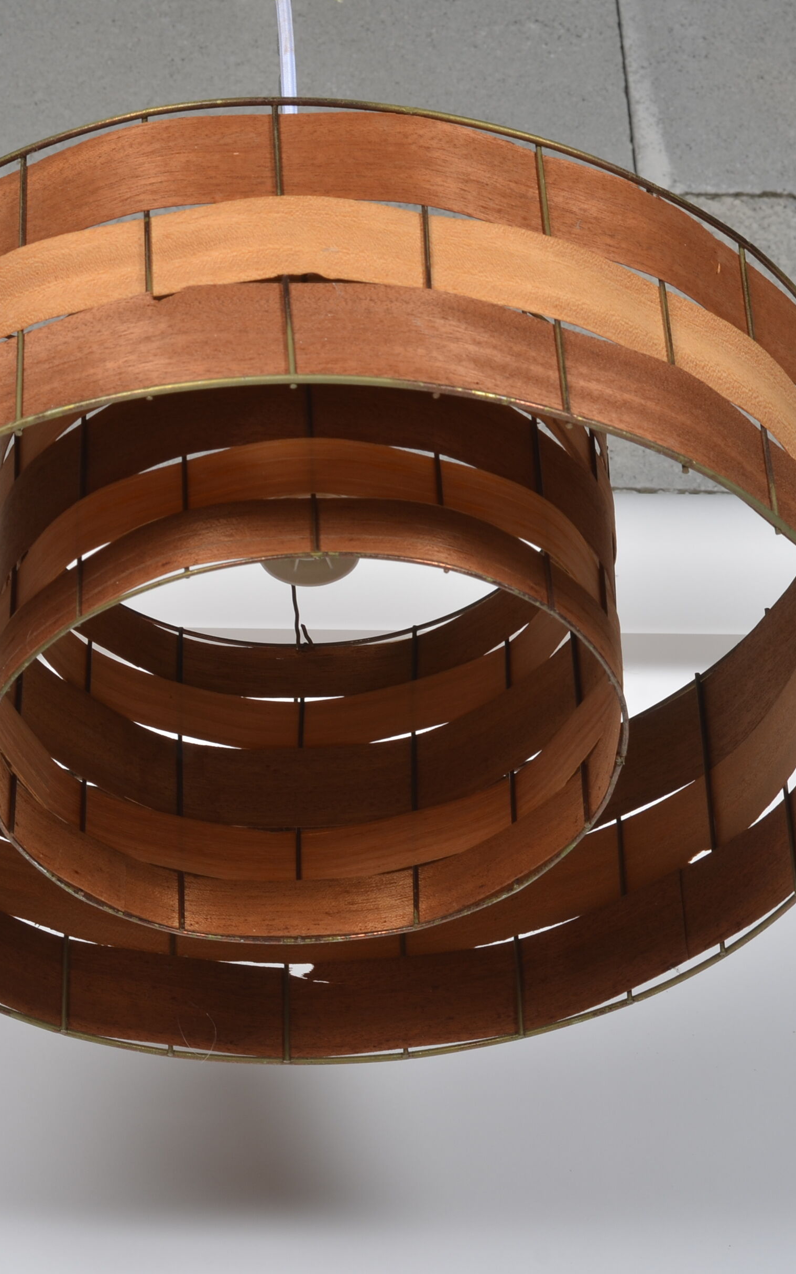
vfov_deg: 18.0
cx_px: 307
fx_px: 4027
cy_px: 637
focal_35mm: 116
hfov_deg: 11.3
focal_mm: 50
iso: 100
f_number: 11
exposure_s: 1/125
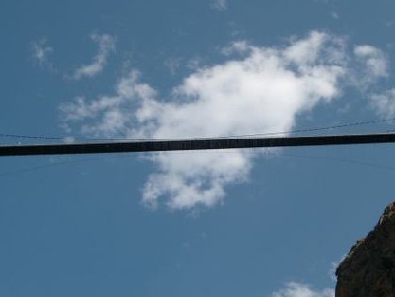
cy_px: 126
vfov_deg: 26.5
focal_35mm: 55
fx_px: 628
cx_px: 198
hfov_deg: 34.9
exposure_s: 1/250
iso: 80
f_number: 7.7
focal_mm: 7.2
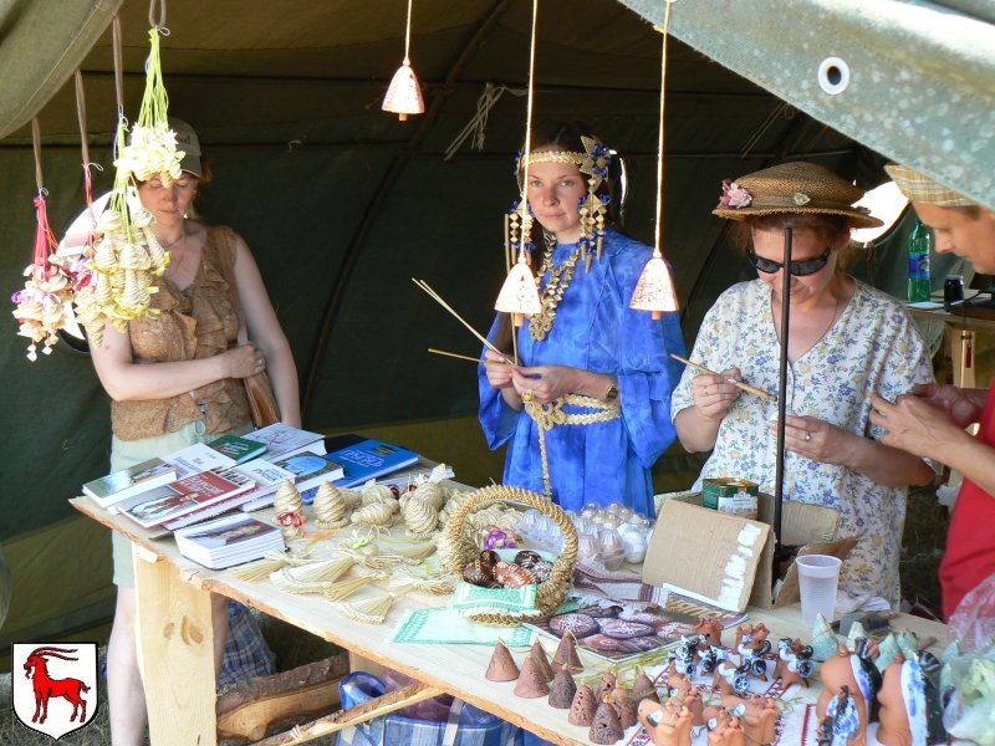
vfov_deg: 29.1
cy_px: 373
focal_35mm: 50
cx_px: 498
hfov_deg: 38.2
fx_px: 1437
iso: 80
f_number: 4
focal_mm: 8.3
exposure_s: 1/100
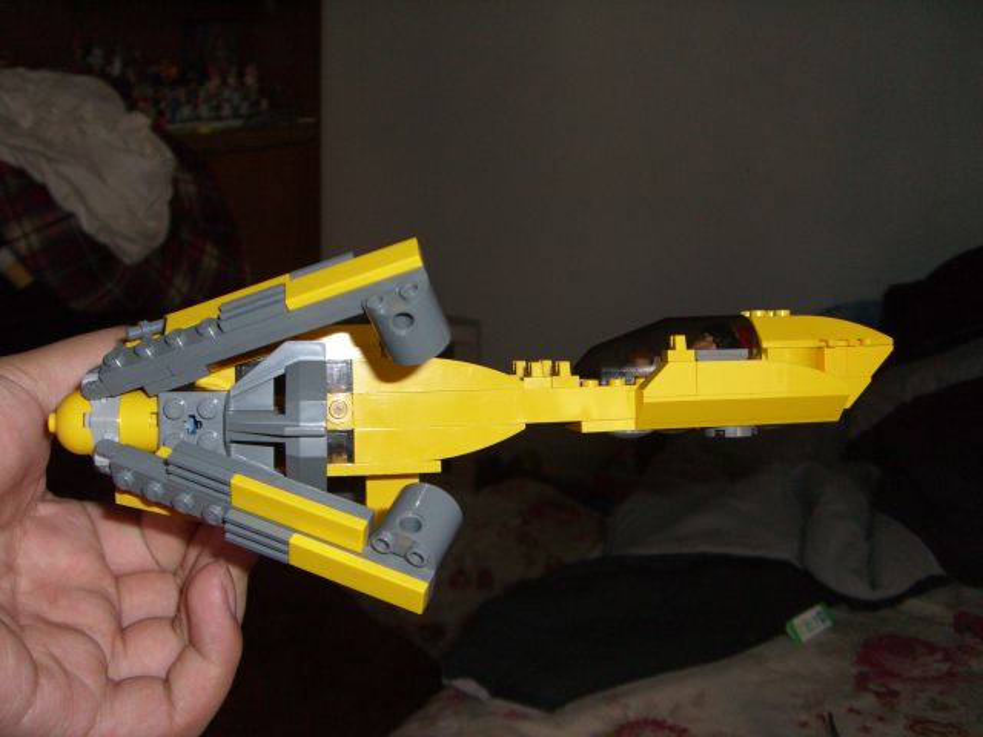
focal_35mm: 38
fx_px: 1079
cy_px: 368
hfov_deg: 49.0
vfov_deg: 37.7
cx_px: 492
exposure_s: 1/60
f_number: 2.7
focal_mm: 6.2
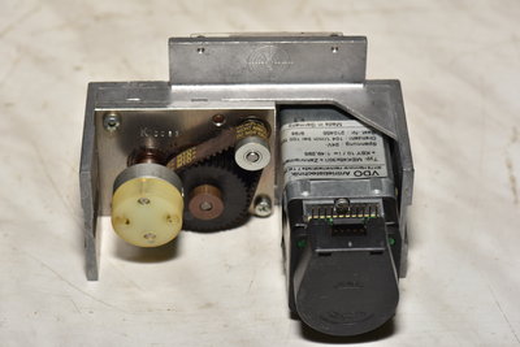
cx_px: 260
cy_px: 174
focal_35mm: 105
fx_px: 1517
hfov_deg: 19.4
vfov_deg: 13.1
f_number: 10
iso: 100
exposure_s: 1/60
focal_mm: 105
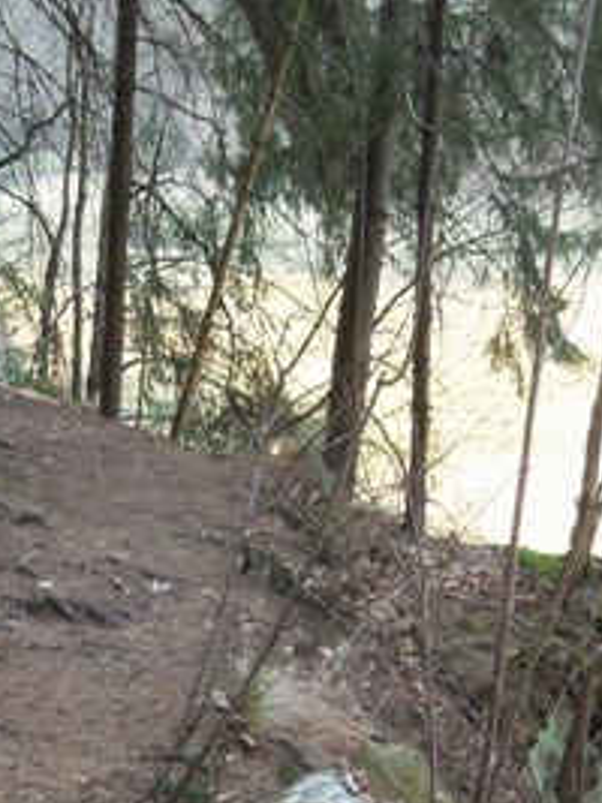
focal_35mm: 84
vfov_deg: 23.2
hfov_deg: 17.6
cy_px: 526
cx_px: 286
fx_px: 1949
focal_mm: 5.1
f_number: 3.9
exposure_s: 1/40
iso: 160
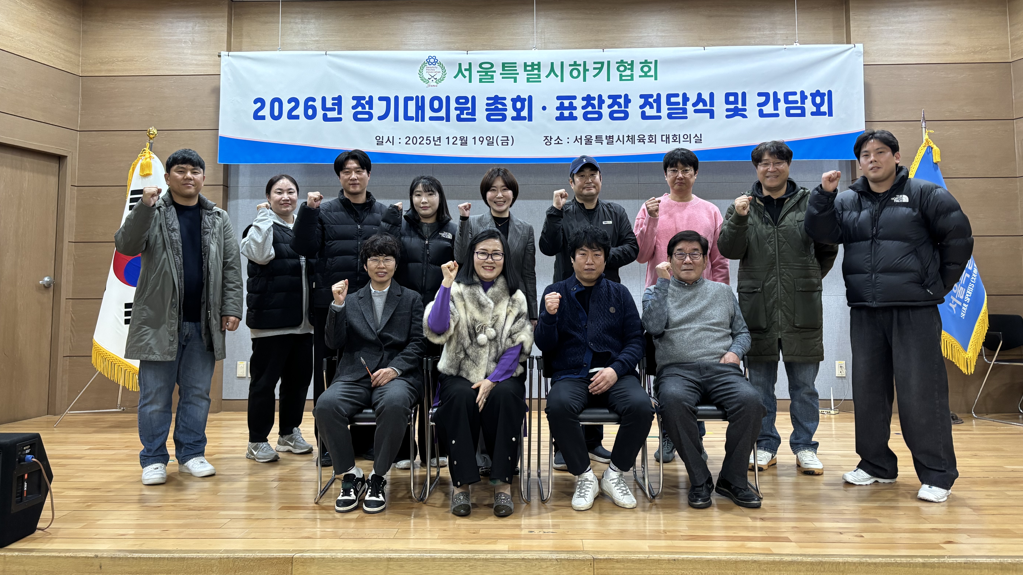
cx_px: 513
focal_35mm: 29
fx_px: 787
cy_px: 216
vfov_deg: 39.9
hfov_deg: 66.1
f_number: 1.6
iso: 250
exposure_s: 1/60
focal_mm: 5.96
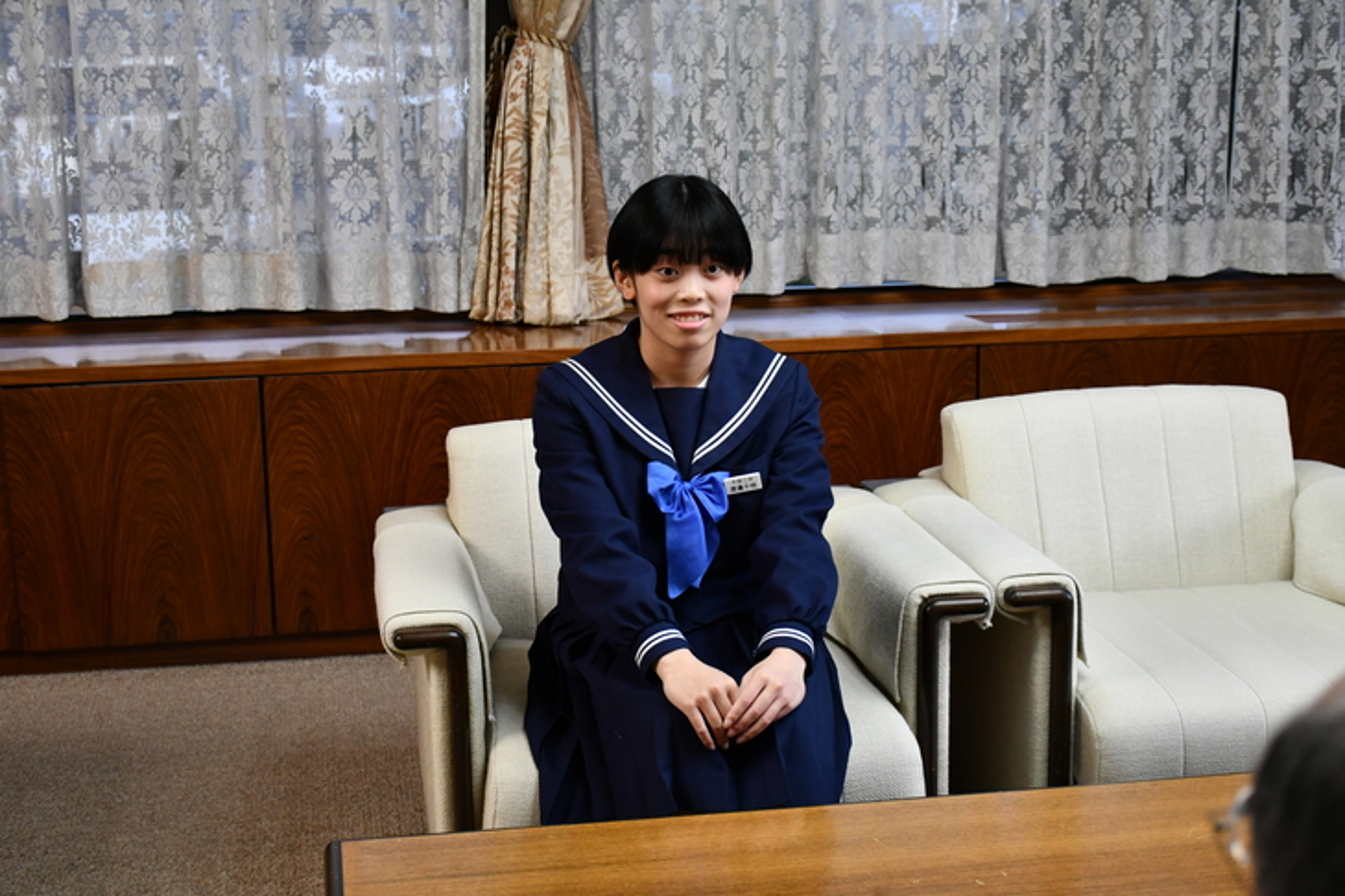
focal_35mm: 52
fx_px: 1943
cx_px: 672
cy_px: 448
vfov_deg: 26.0
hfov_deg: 38.2
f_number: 4.2
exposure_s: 1/125
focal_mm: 35
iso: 1600
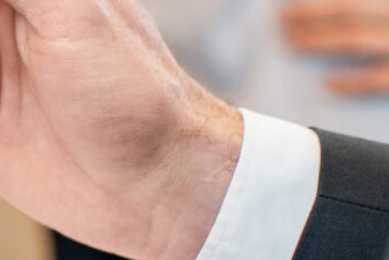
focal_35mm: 249
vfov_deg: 5.5
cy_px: -85
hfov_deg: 7.7
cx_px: -540
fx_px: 2690
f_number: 2.2
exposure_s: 1/200
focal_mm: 35
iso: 400
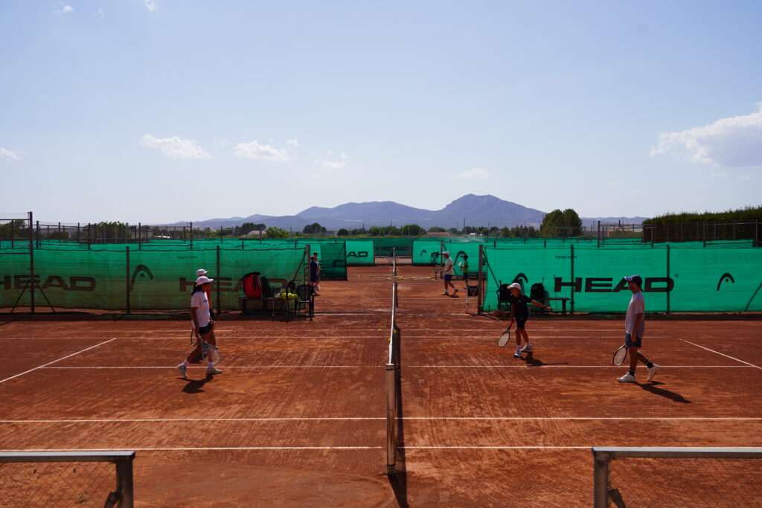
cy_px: 254
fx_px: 762
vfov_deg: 36.9
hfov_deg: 53.1
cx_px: 381
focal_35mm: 36
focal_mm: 36
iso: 100
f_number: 5
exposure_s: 1/1250
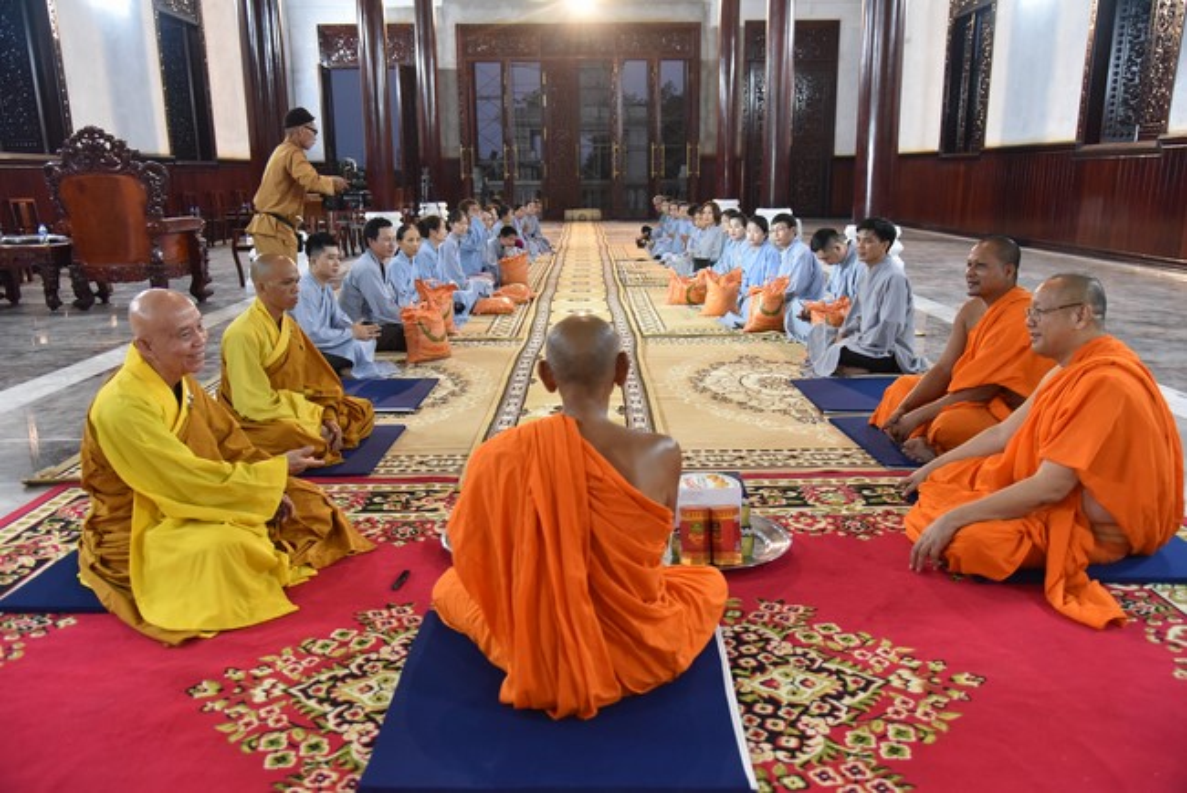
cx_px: 594
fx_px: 990
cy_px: 396
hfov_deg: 61.9
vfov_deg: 43.6
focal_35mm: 30
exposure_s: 1/60
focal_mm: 30
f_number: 4
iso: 5600
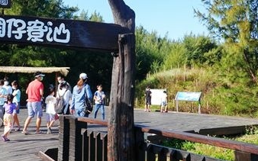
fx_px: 330
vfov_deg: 27.1
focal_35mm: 47
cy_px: 43
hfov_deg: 42.3
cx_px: 94
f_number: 5.6
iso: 125
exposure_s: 1/250
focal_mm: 9
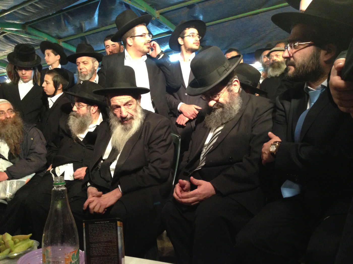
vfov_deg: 42.9
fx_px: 337
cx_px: 176
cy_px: 132
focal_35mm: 33
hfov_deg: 55.4
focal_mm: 4.13
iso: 400
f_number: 2.4
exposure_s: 1/15
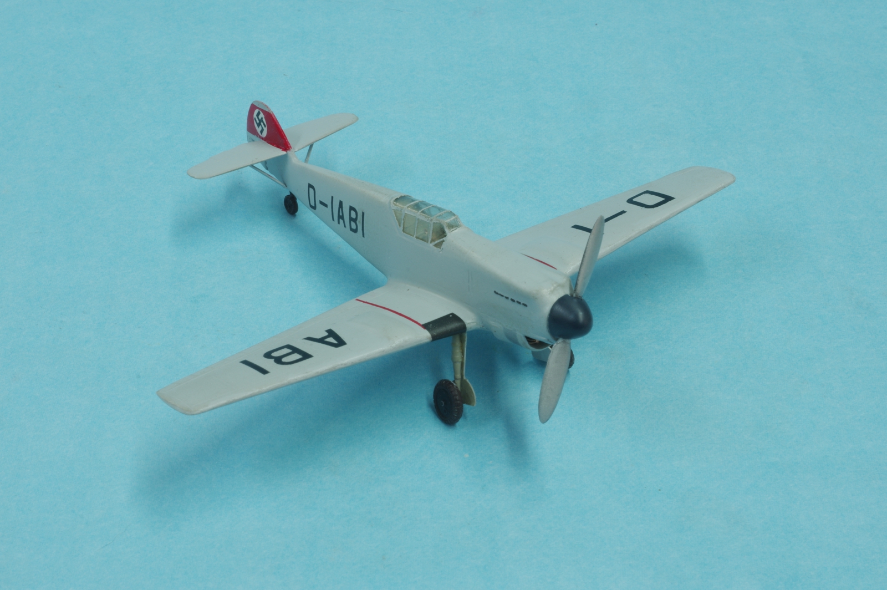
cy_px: 295
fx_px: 1846
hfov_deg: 27.0
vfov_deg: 18.2
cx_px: 444
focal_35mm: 75
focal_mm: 50
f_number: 22
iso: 100
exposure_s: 2.5
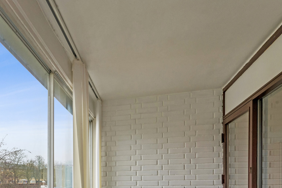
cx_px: 15
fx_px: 321
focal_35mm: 41
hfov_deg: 42.4
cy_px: 182
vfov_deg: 30.6
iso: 200
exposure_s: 1/10
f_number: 11
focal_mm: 19
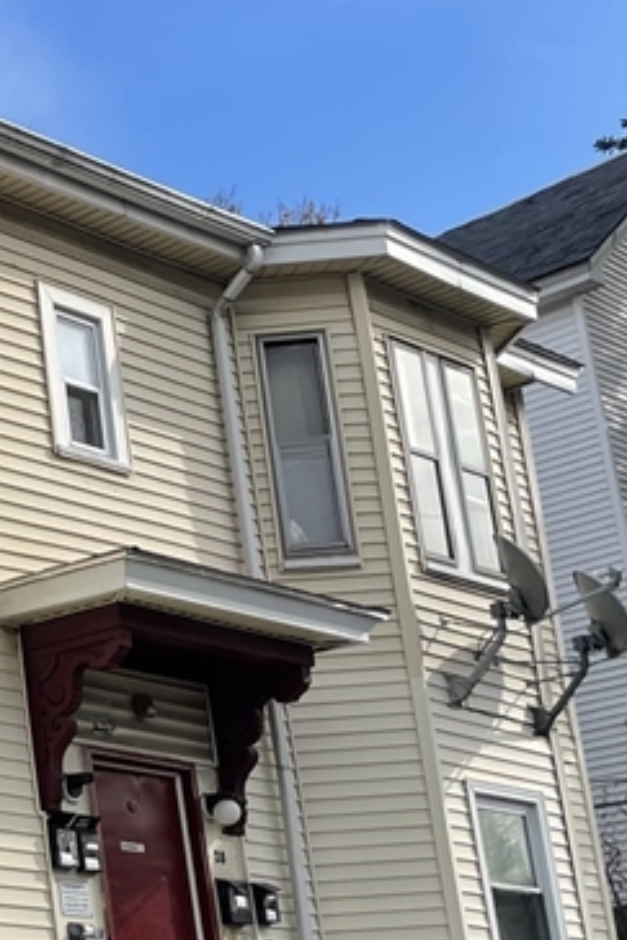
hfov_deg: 15.6
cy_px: 726
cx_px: -475
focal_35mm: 76
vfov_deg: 26.2
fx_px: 1983
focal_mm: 4.2
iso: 32
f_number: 1.6
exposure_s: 1/2817
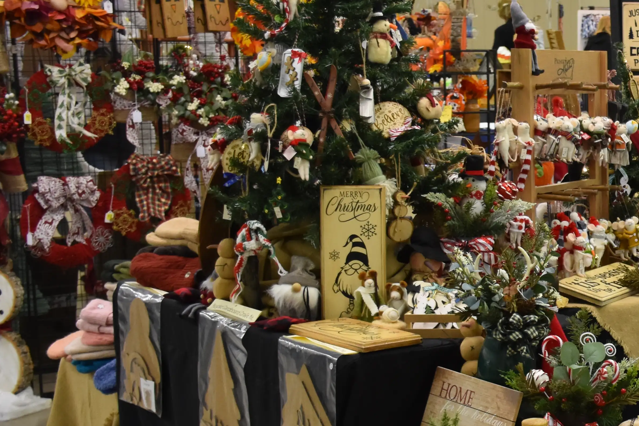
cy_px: 279
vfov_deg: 15.2
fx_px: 1597
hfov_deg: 20.9
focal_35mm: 90
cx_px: 796
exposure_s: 1/60
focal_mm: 24
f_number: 4
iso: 800
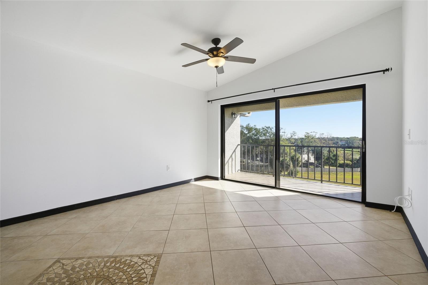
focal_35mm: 15
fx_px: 178
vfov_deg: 77.3
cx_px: 214
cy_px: 142
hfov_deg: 100.4
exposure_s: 1/320
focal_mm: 10
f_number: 9
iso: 100
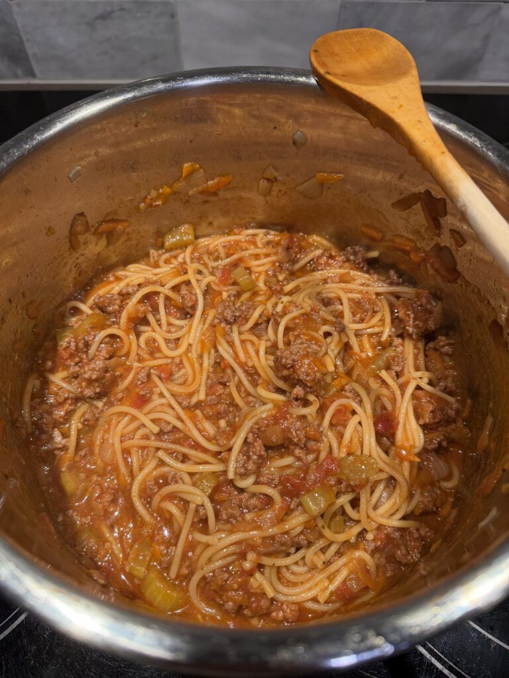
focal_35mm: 24
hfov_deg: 56.8
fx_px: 471
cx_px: 254
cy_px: 339
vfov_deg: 71.6
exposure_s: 1/120
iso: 100
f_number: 1.78
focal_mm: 6.76
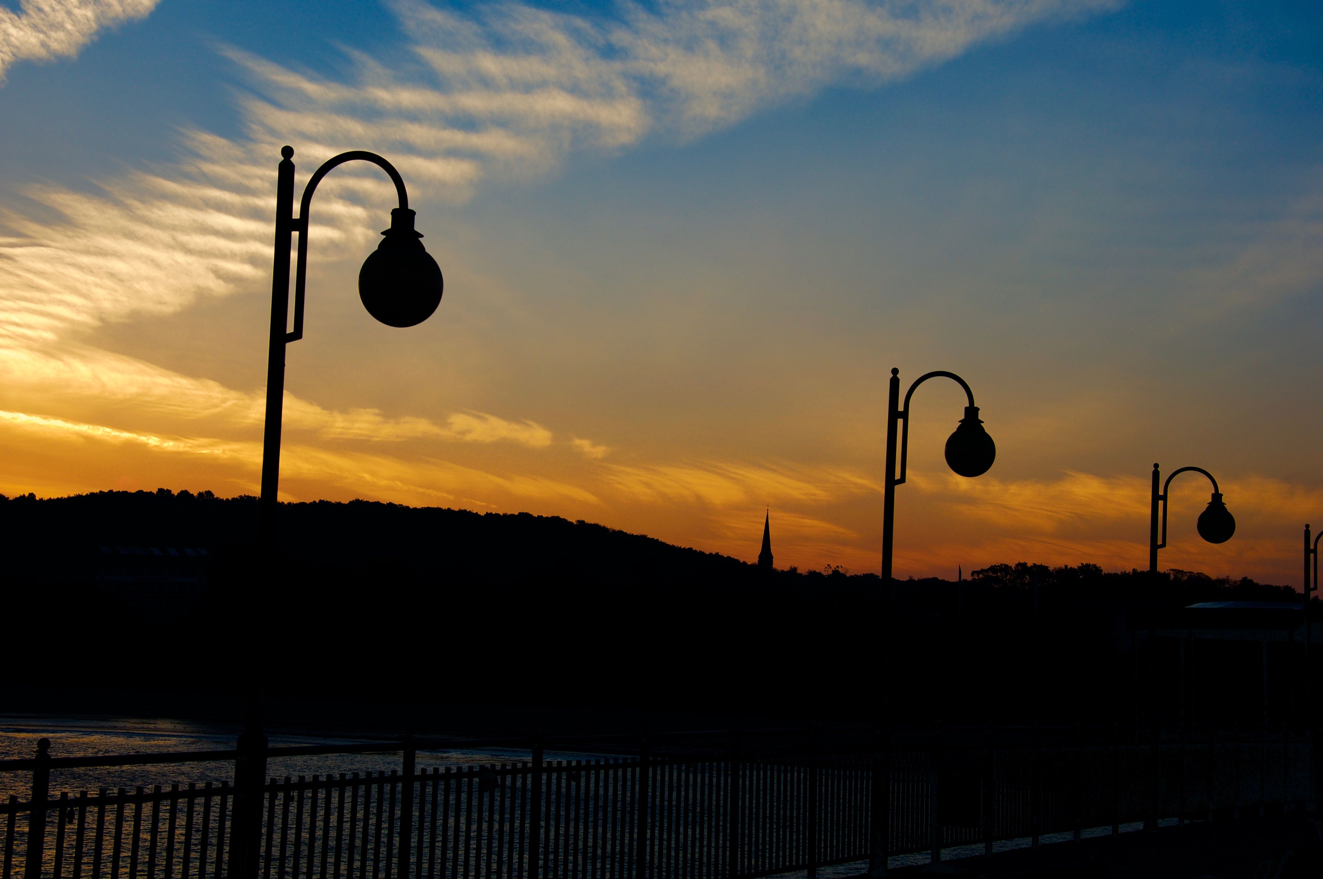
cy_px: 440
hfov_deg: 29.9
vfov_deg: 20.1
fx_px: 2478
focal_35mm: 68
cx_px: 662
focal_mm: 45
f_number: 10
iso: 200
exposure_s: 1/100
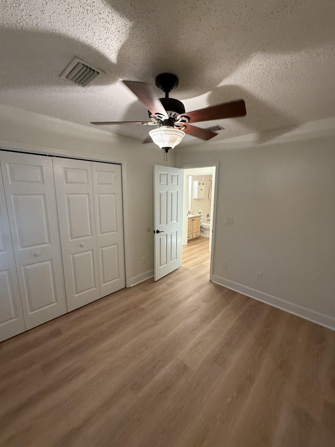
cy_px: 224
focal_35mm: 14
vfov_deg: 102.1
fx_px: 181
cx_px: 168
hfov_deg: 85.7
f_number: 2.2
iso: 320
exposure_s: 1/60
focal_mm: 2.22
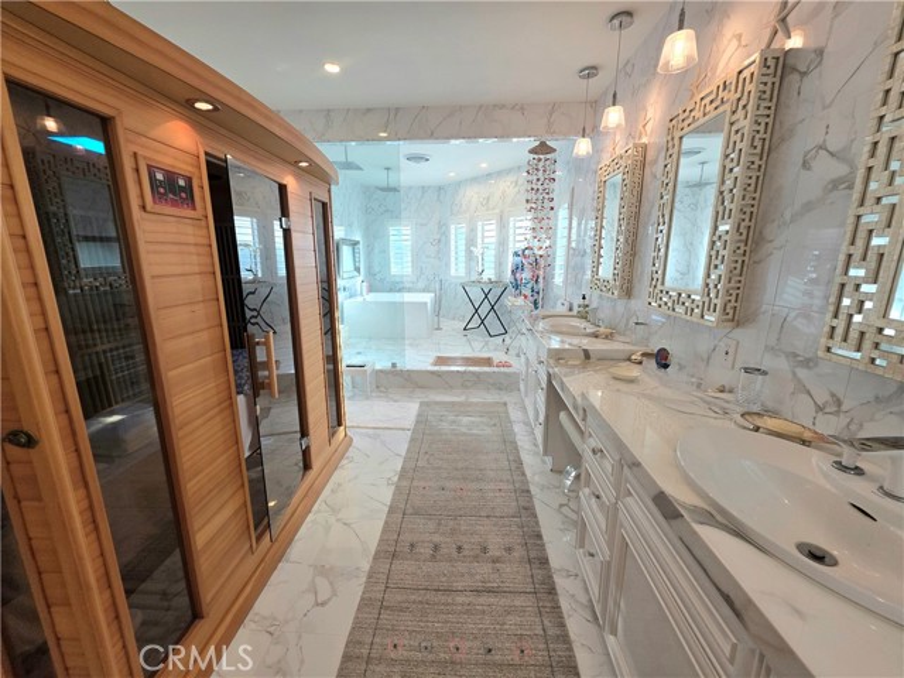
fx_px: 339
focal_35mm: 13
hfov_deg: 106.2
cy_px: 339
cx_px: 452
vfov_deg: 89.9
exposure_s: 1/120
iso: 80
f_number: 1.9
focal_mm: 2.2
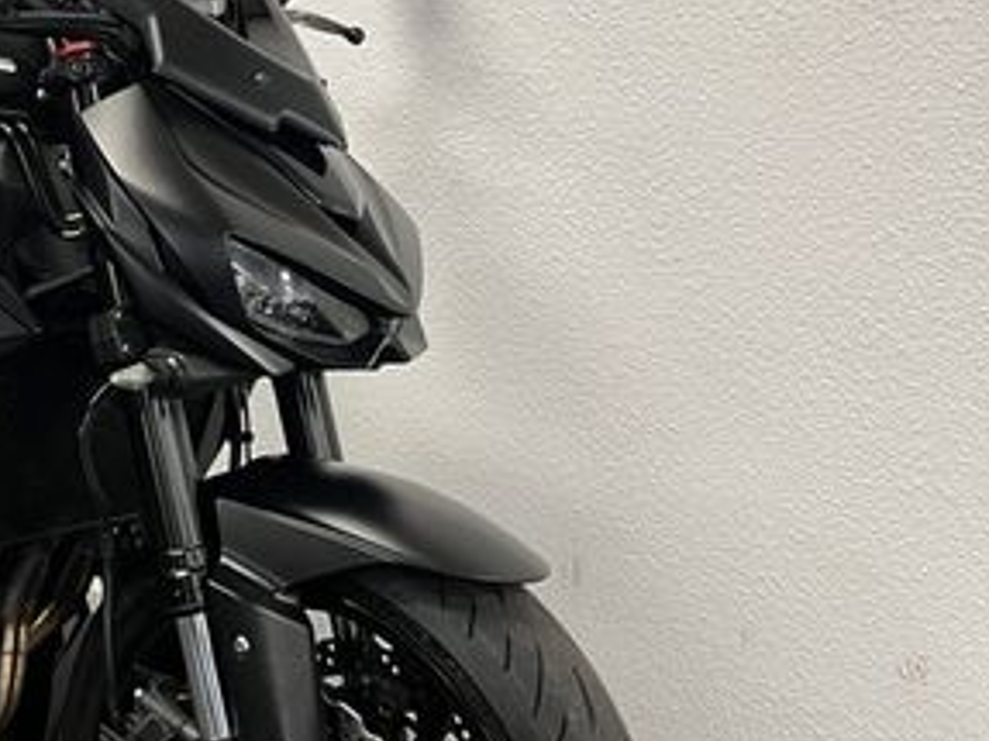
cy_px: 431
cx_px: 45
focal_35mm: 58
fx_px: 1656
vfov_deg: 25.2
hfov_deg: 31.2
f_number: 1.6
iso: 125
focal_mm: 5.1
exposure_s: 1/50
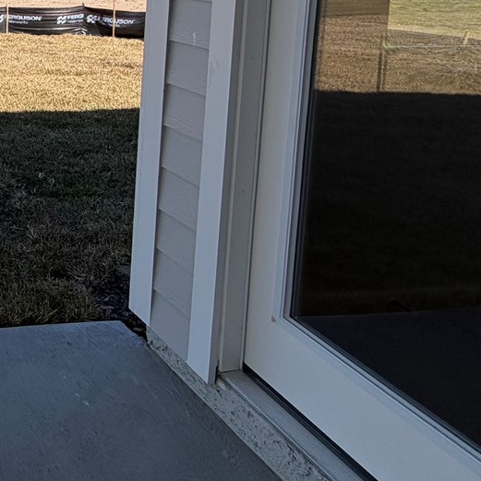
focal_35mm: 38
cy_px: -11
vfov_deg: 38.4
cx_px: -196
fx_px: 597
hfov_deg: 30.4
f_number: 2.2
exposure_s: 1/789
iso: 20
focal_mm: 2.22
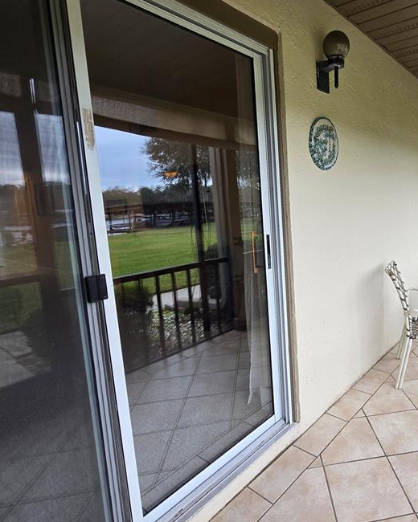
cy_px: 243
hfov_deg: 63.0
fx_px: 309
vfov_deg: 80.3
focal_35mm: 20
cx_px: 326
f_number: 2.2
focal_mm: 2.2
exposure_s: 1/120
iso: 80
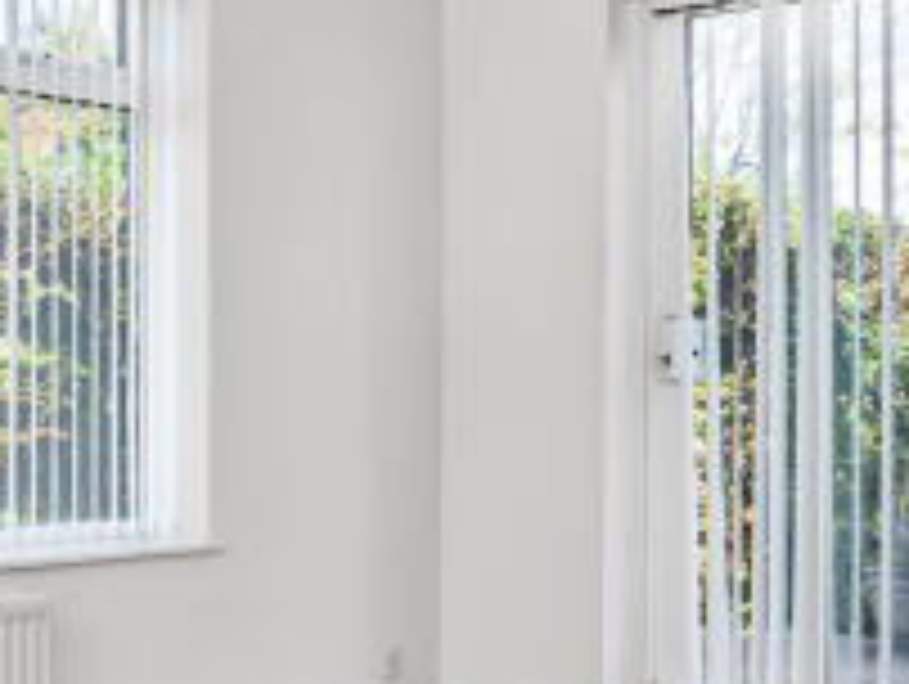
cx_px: -99
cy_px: 407
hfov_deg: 24.8
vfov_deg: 20.2
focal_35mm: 73
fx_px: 1919
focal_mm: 15
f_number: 7.1
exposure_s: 1/400
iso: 400
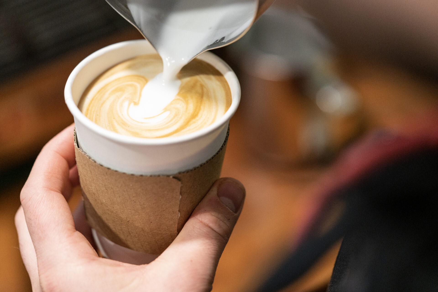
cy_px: 146
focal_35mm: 90
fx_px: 1095
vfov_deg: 15.2
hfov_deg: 22.6
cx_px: 219
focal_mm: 90
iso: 4000
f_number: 2.8
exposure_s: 1/125
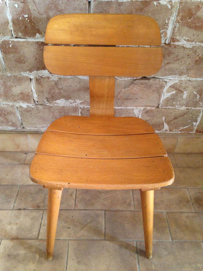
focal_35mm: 33
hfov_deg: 42.9
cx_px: 102
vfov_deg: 55.4
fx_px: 258
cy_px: 136
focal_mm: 4.12
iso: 320
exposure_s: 1/20
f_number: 2.4
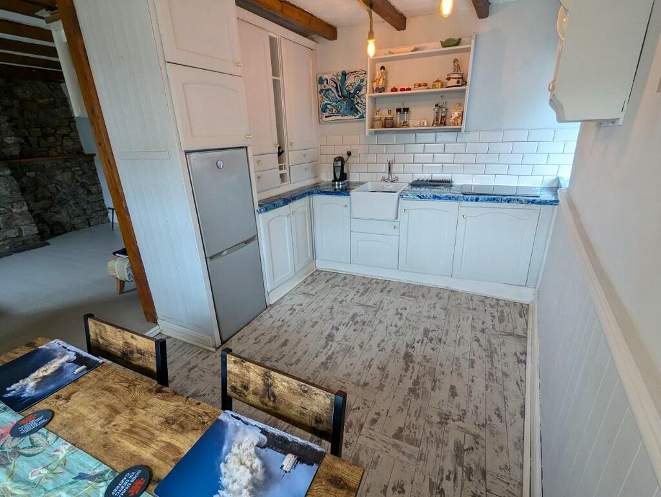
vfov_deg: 78.2
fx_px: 306
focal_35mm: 16
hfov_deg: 94.4
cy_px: 248
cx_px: 330
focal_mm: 2.35
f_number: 2.2
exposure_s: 1/33.3
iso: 122
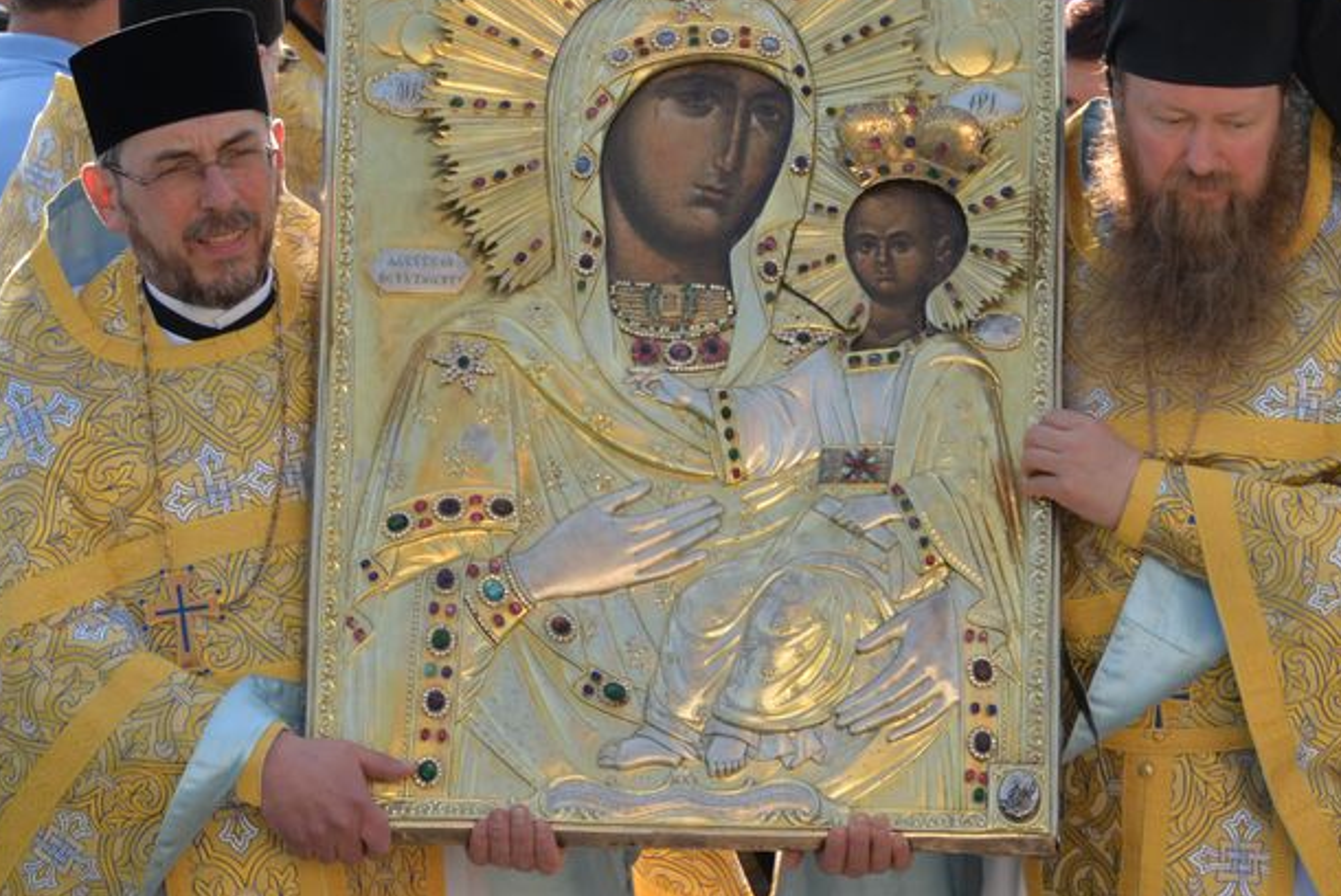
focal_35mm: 220
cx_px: 898
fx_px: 8198
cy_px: 495
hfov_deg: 9.3
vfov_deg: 6.3
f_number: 10
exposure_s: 1/400
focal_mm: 112
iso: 640
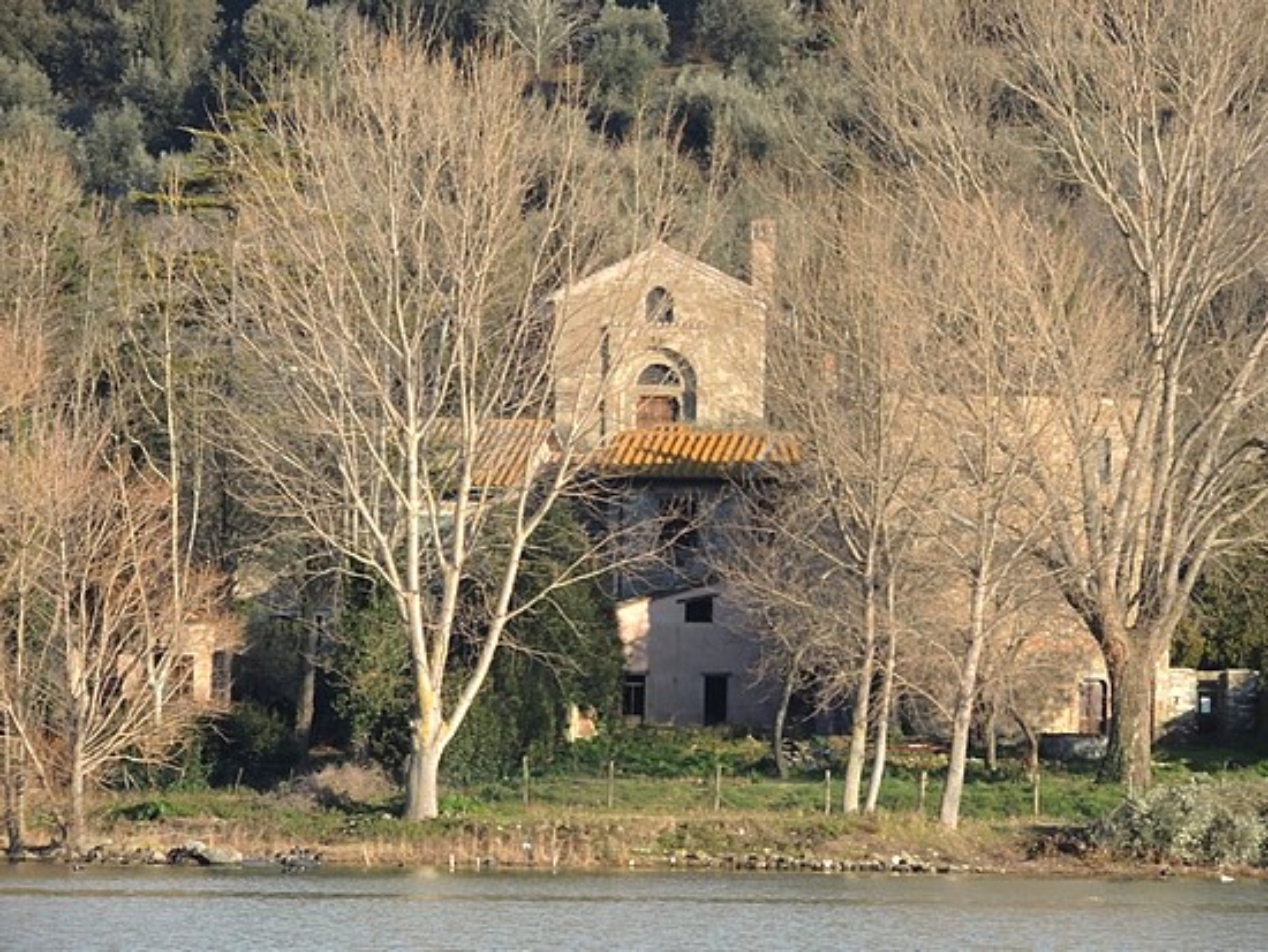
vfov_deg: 5.4
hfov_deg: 7.2
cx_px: 634
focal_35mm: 275
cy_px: 476
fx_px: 10078
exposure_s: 1/500
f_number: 4.7
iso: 200
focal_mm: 49
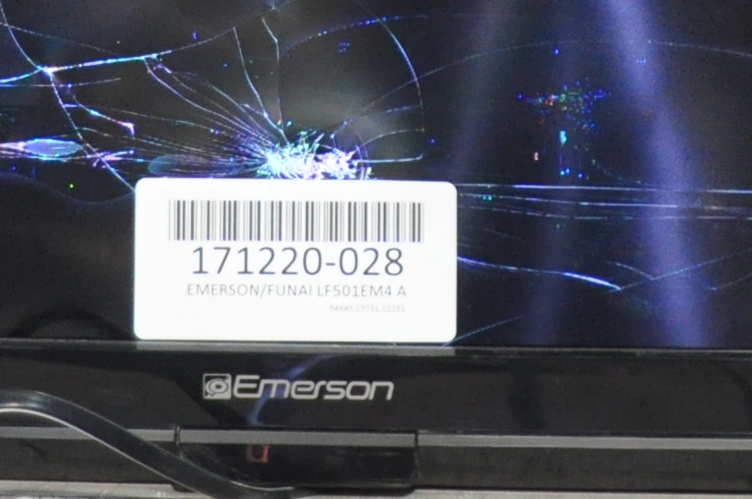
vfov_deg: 7.6
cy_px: -560
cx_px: 441
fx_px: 3587
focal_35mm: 172
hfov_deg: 12.0
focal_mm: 22
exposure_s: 1/30
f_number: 3.8
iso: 1250
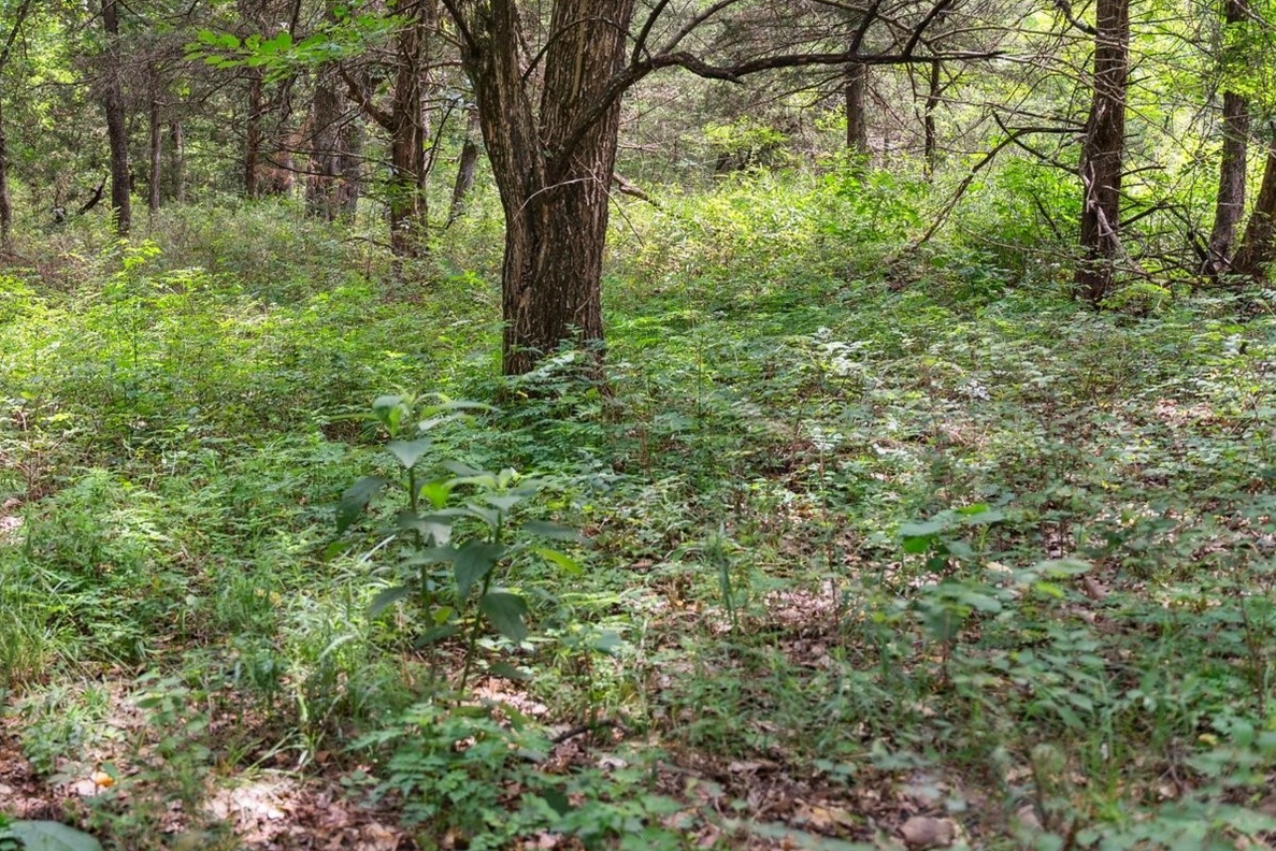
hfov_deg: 39.4
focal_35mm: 48
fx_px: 1702
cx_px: 247
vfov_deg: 27.8
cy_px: 237
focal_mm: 28
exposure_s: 1/250
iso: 250
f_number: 3.5
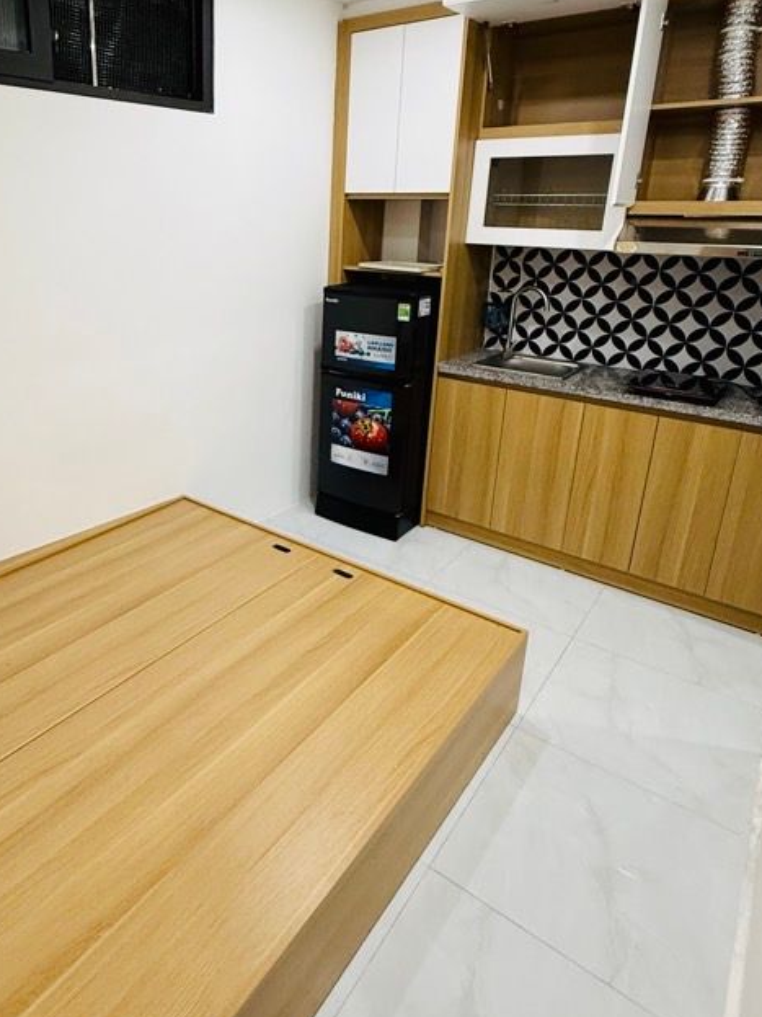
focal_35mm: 23
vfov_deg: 73.2
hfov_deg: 57.8
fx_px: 675
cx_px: 264
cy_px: 413
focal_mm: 2.22
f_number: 2.2
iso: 320
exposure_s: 1/100
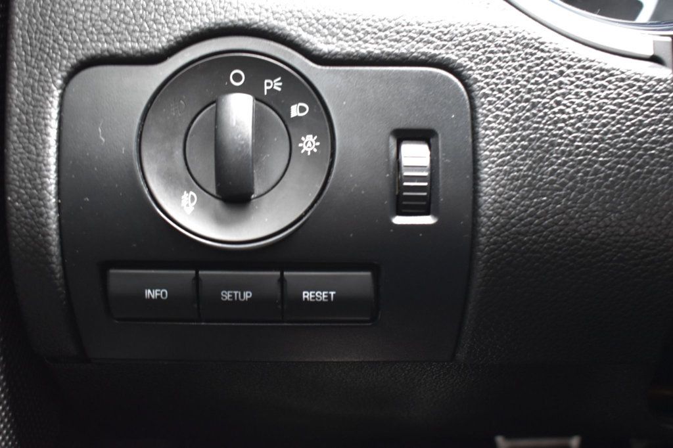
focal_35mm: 42
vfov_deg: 31.9
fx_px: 785
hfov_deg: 46.4
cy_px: 224
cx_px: 336
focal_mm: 28
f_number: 6.3
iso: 1600
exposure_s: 1/15
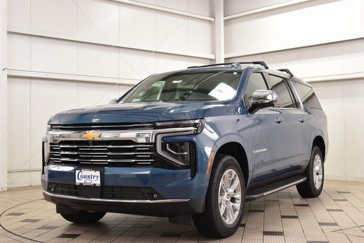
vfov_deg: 26.5
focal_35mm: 51
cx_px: 182
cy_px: 122
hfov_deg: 38.9
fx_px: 516
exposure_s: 1/30
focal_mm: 34
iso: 900
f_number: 7.1
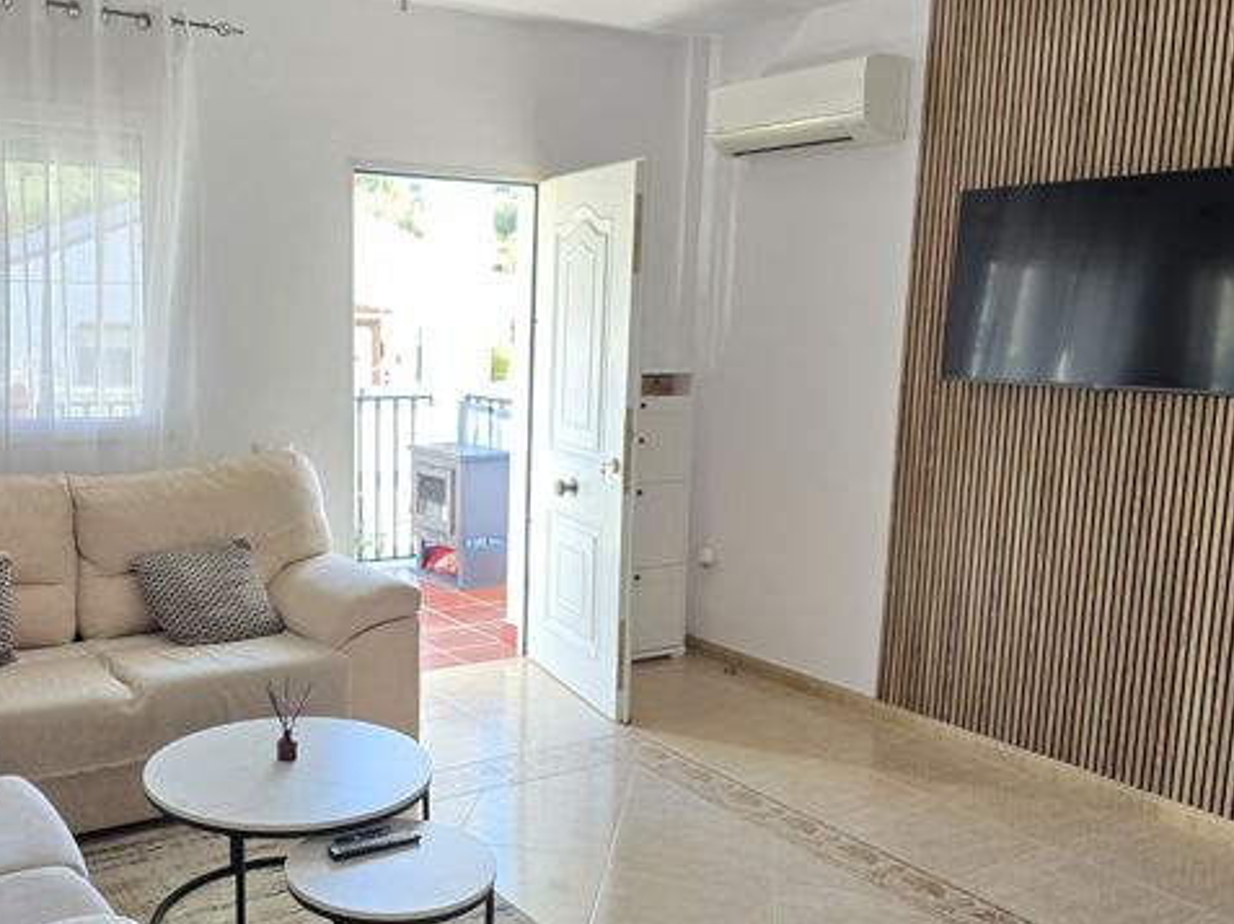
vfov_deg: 41.7
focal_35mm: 34
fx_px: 1211
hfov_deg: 53.4
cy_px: 512
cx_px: 457
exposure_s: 1/100
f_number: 1.7
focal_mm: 6.3
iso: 125
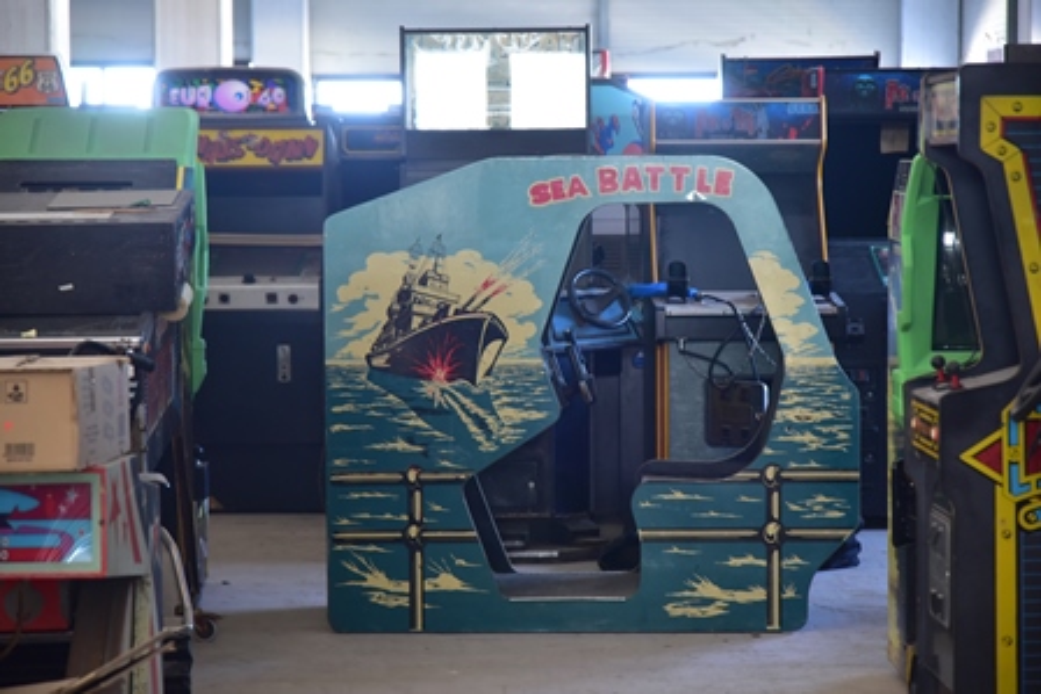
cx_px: 520
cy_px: 347
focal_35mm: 120
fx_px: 3471
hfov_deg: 17.1
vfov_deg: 11.4
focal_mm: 120
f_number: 5
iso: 1400
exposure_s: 1/20
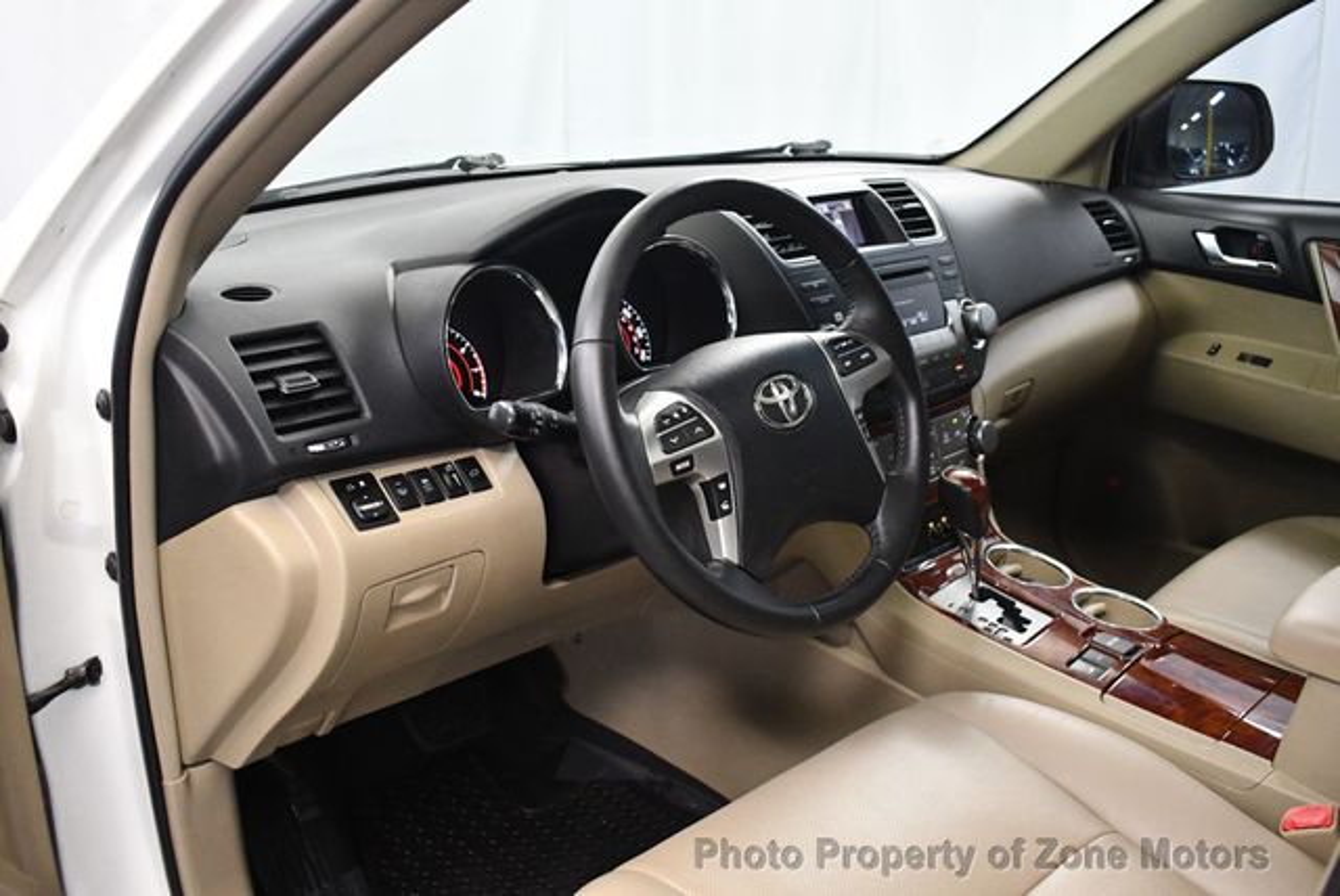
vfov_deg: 36.9
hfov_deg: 53.1
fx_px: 1341
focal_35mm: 36
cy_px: 448
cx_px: 670
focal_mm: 18
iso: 3200
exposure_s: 1/125
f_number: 3.5
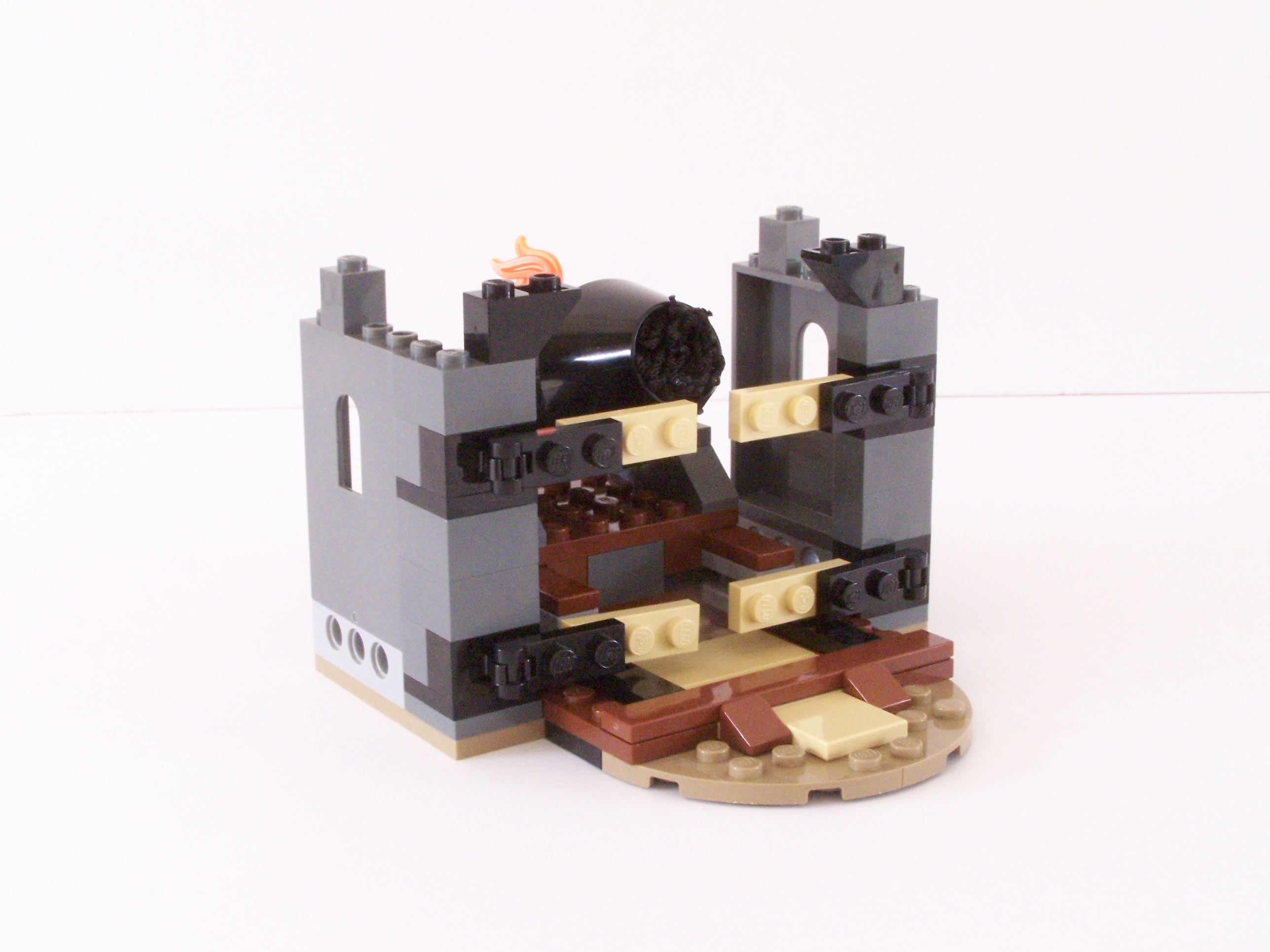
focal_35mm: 59
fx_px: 2165
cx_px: 635
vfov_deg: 24.8
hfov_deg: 32.7
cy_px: 476
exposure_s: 1/8
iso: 400
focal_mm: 9.8
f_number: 8
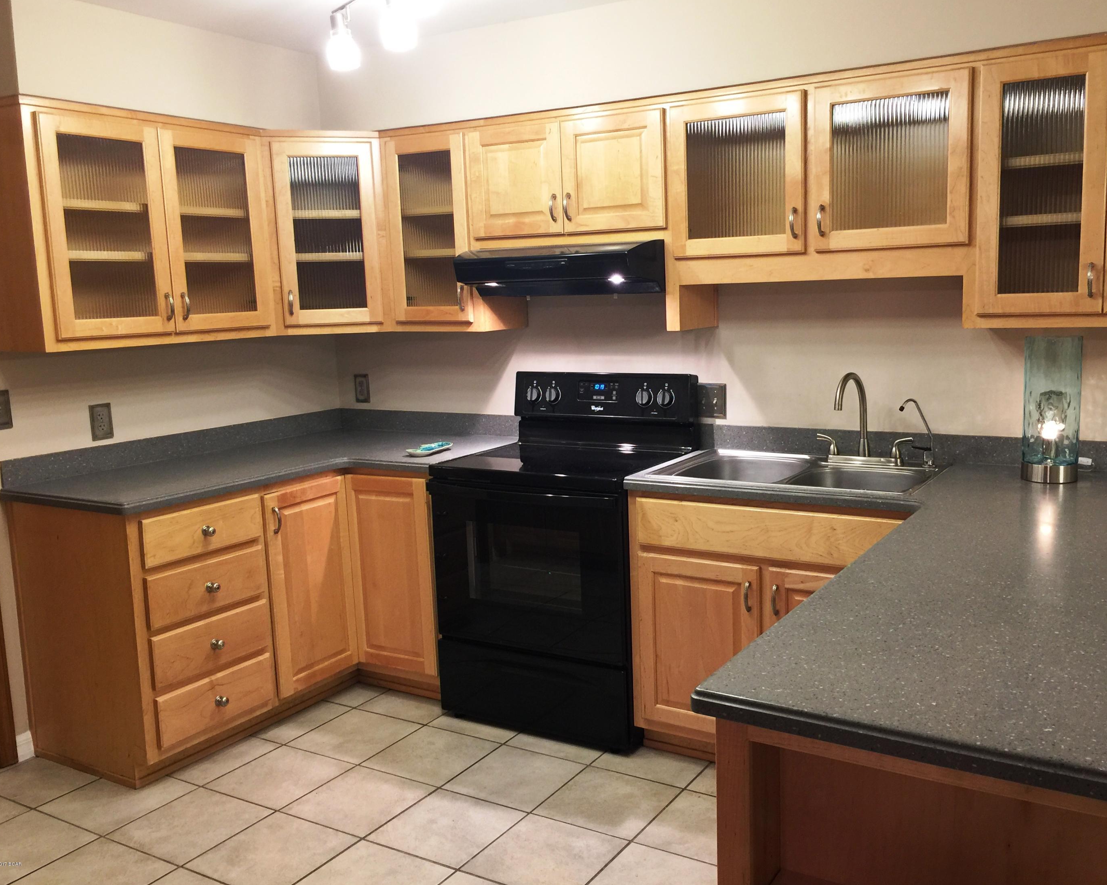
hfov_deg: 57.1
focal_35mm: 31
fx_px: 1016
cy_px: 438
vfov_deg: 47.1
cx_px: 596
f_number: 2.2
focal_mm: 4.15
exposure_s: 1/15
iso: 50
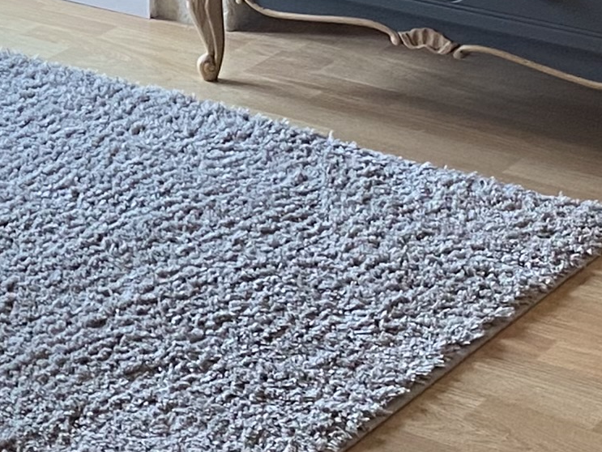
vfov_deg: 10.2
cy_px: -225
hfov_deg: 13.8
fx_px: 2453
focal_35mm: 141
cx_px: -16
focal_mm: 4.25
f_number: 1.8
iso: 64
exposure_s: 1/50
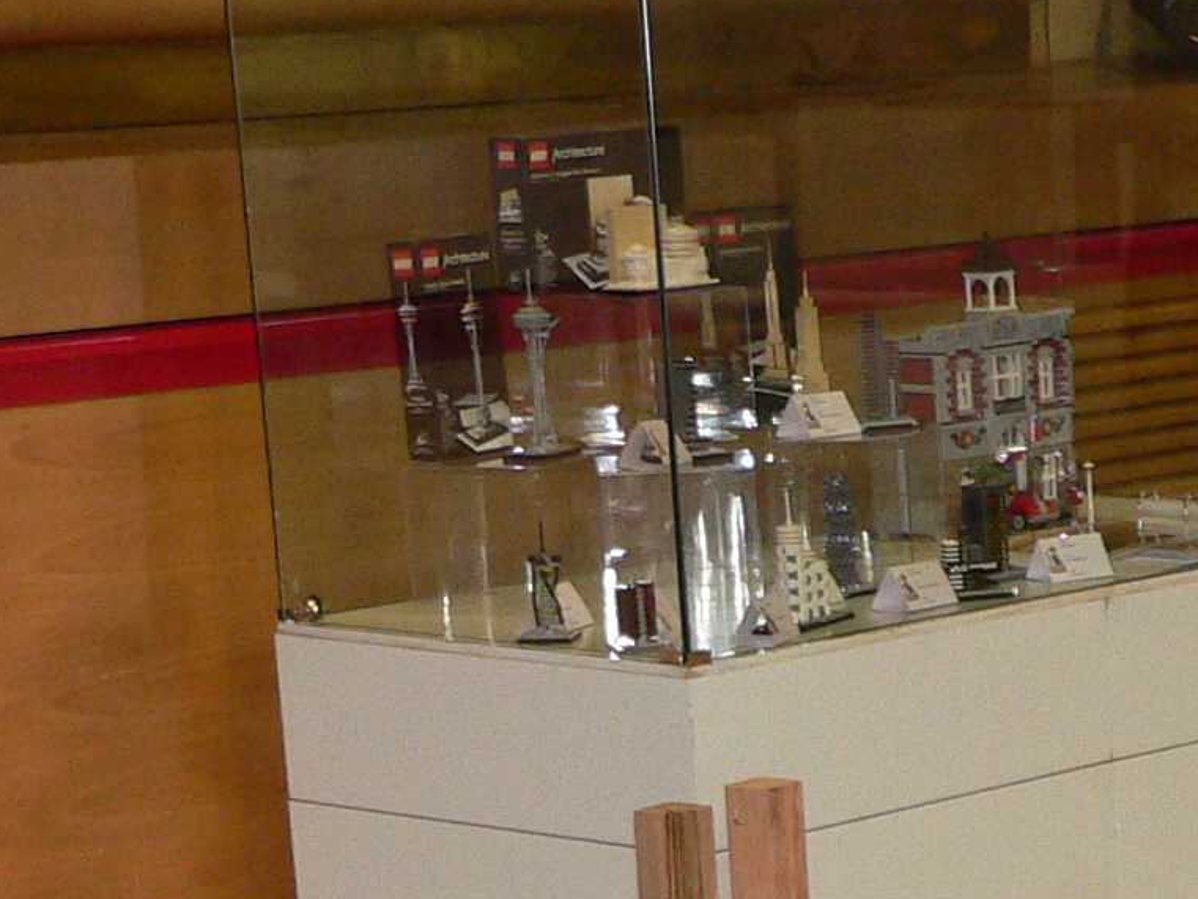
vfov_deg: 9.7
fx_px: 5123
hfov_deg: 12.7
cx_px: 1730
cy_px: 1390
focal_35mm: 148
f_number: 2.8
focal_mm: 7.3
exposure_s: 1/60
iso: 200
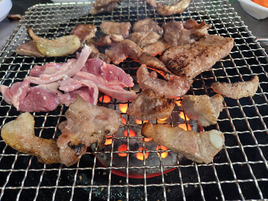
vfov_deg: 58.9
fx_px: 178
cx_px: 134
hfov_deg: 73.9
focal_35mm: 23
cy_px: 100
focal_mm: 5.4
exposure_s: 1/120
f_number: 1.8
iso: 250
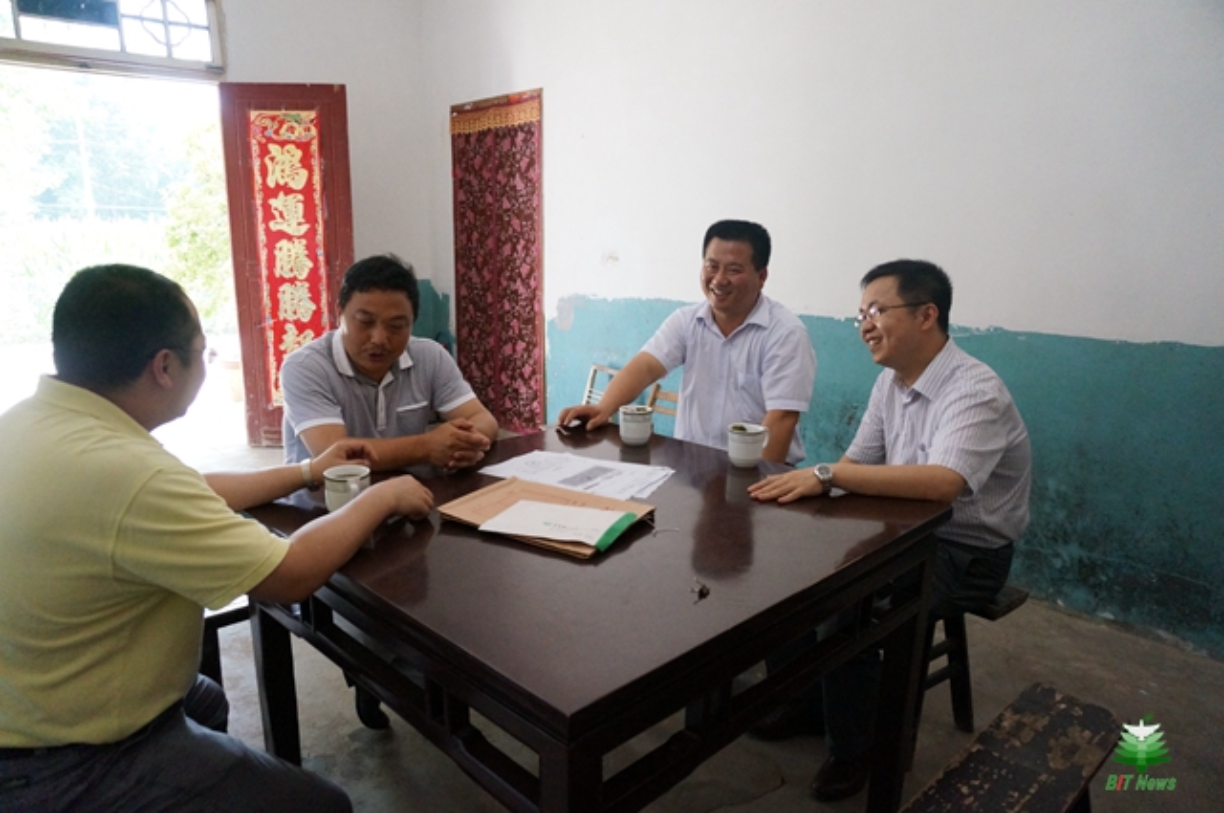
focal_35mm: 24
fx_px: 815
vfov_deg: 53.0
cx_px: 612
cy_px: 406
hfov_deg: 73.8
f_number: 3.5
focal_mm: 16
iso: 3200
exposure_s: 1/500
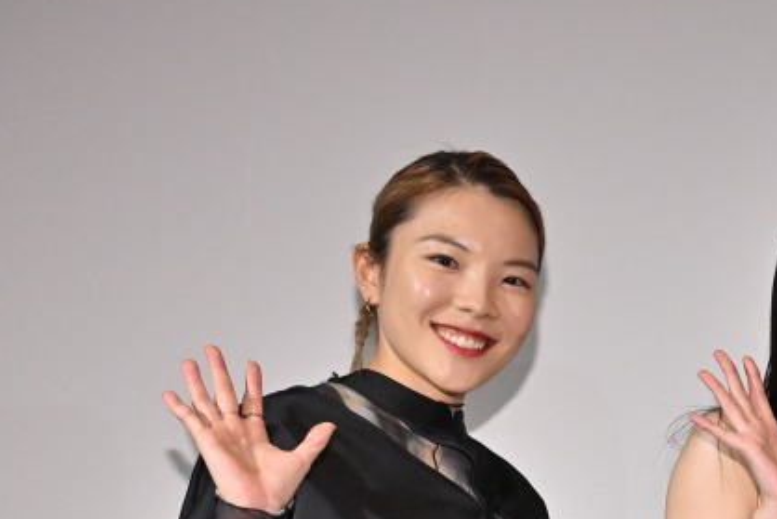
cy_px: 678
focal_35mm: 101
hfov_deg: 18.4
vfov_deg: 13.1
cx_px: 1084
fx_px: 2181
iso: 1250
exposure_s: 1/200
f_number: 5
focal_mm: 33
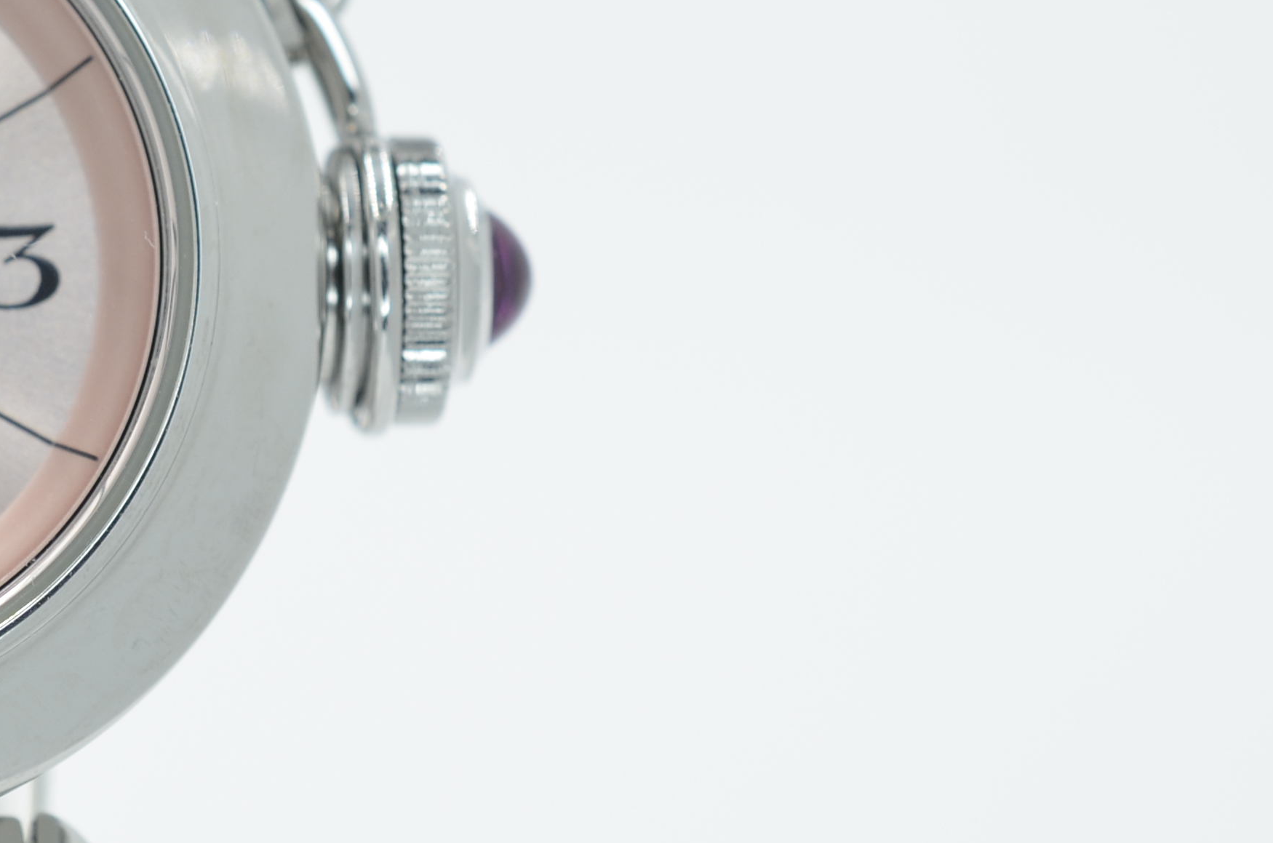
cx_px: -317
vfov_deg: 8.1
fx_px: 5964
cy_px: 323
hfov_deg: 11.9
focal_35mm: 169
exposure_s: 1/50
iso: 160
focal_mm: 40
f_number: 8
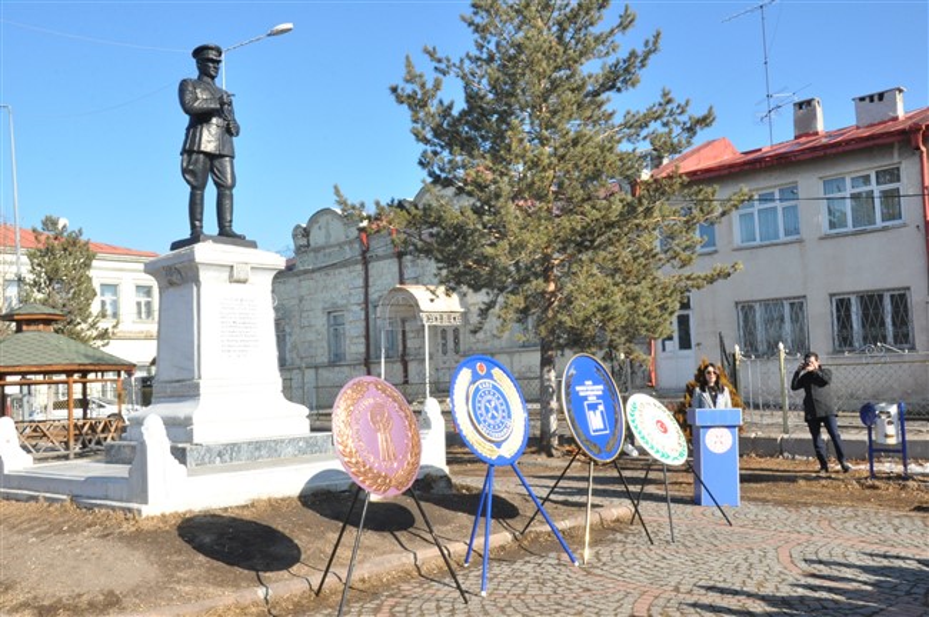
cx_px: 464
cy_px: 308
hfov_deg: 53.2
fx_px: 928
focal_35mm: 36
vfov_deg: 36.8
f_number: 25
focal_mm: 24
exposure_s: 1/200
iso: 1250
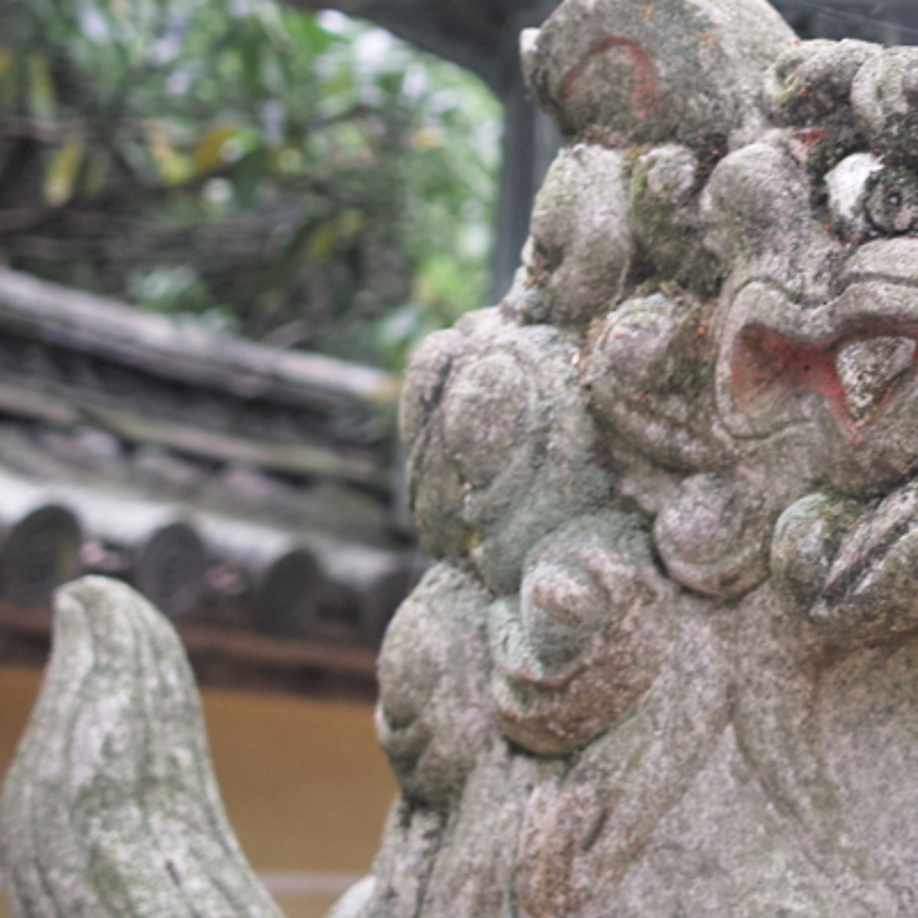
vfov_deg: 19.3
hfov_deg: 19.1
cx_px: 872
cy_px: 149
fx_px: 2670
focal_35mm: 89
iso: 200
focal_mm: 24.2
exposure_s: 1/50
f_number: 2.8
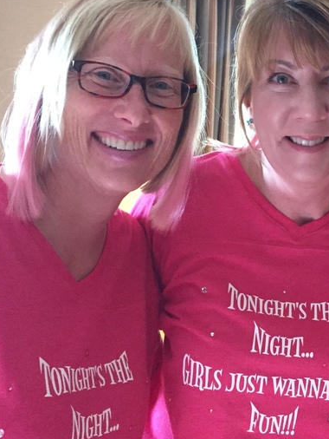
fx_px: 696
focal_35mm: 55
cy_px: 182
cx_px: 304
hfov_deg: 25.6
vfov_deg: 34.8
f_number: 2.2
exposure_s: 1/30
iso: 250
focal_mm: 4.15
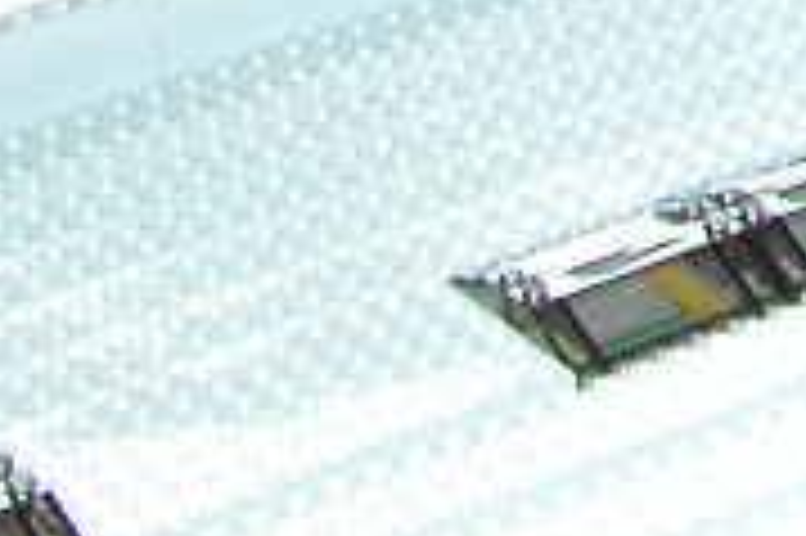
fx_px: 5838
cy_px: -1248
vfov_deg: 4.9
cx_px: 2121
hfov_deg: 7.3
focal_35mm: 261
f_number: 2.8
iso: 100
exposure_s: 1/30
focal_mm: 8.9
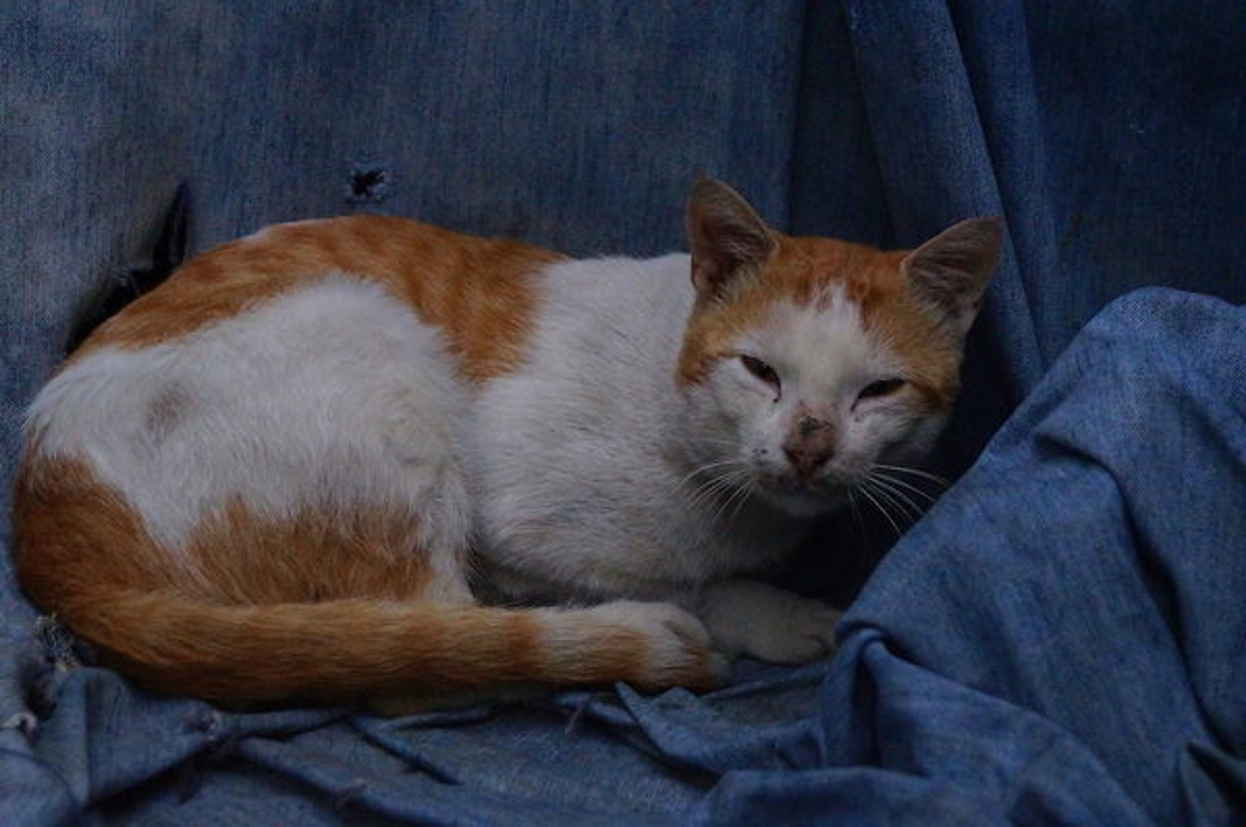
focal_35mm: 82
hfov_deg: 24.8
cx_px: 623
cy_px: 414
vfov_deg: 16.6
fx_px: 2834
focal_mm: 55
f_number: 5.6
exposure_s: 1/80
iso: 3200
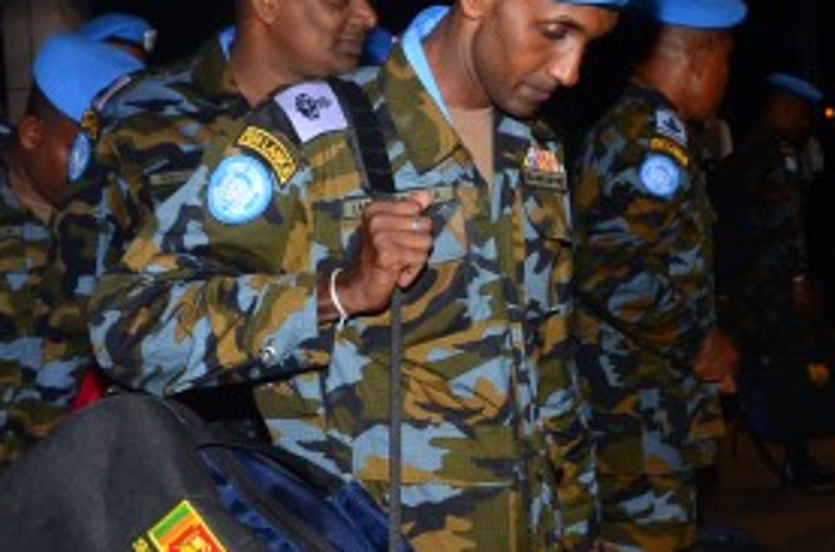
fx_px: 1804
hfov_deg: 25.6
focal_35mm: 78
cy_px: 249
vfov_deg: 17.4
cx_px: 681
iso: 800
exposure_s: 1/100
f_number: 6.3
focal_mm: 24
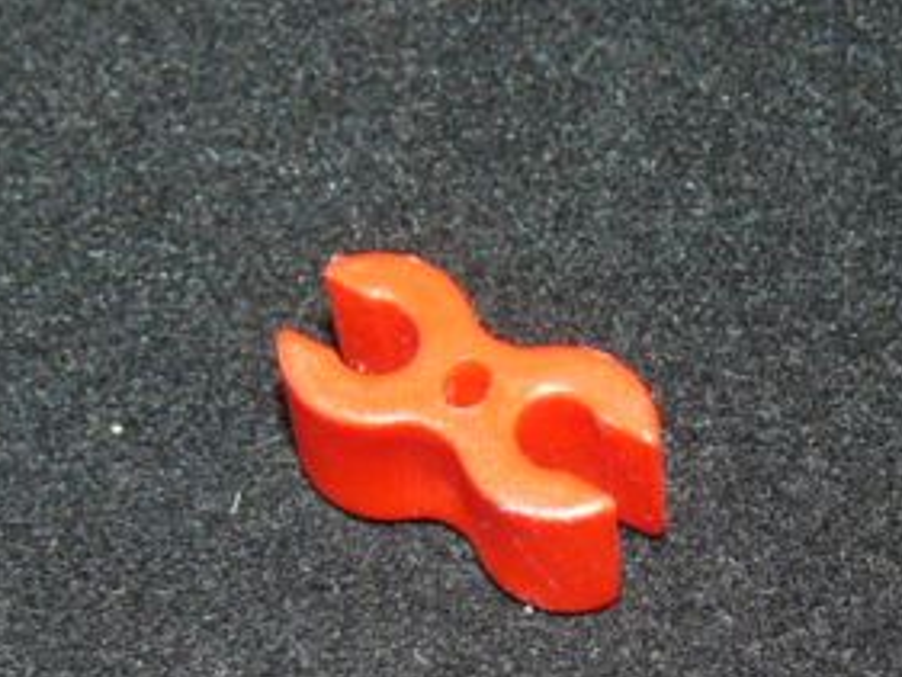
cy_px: 399
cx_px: 456
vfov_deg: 6.0
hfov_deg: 8.0
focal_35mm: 247
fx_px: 6439
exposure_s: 1/30
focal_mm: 14
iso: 100
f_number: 4
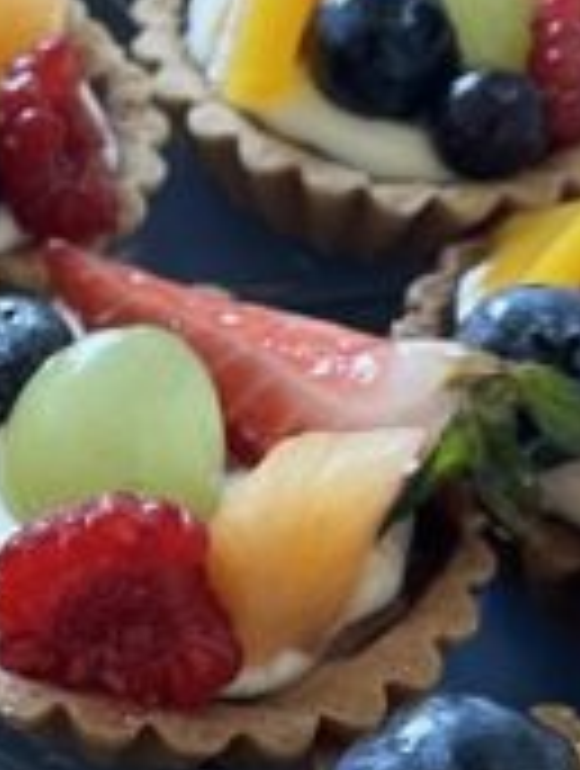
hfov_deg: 13.4
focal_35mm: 107
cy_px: 380
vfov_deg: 18.3
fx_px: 2382
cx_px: -164
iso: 200
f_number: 1.6
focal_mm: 4.2
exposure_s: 1/60
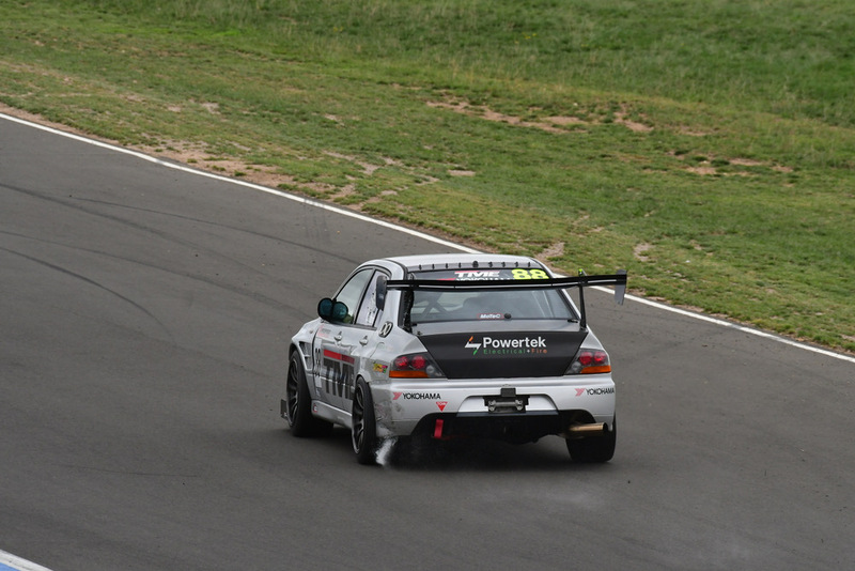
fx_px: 14611
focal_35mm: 615
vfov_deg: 2.2
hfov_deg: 3.4
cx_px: 428
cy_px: 286
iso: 800
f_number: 11
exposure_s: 1/640
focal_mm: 410
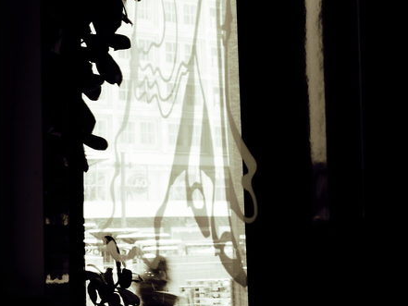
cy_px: 121
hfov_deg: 16.3
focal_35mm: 121
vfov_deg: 12.2
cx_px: 204
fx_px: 1427
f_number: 4.3
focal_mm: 18.6
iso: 50
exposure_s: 1/14.2
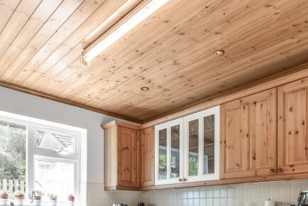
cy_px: 212
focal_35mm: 33
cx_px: 187
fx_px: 283
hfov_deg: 56.7
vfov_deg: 35.7
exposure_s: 1/30
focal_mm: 14
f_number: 9
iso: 100
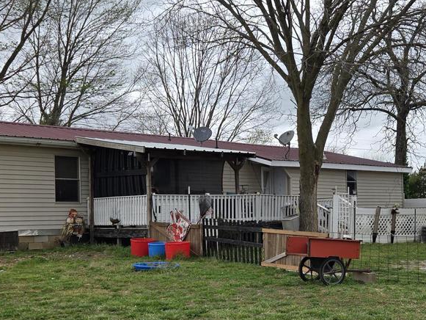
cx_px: 331
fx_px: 665
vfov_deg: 27.0
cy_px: 196
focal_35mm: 54
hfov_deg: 34.6
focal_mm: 5.4
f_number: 1.8
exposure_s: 1/994
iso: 25
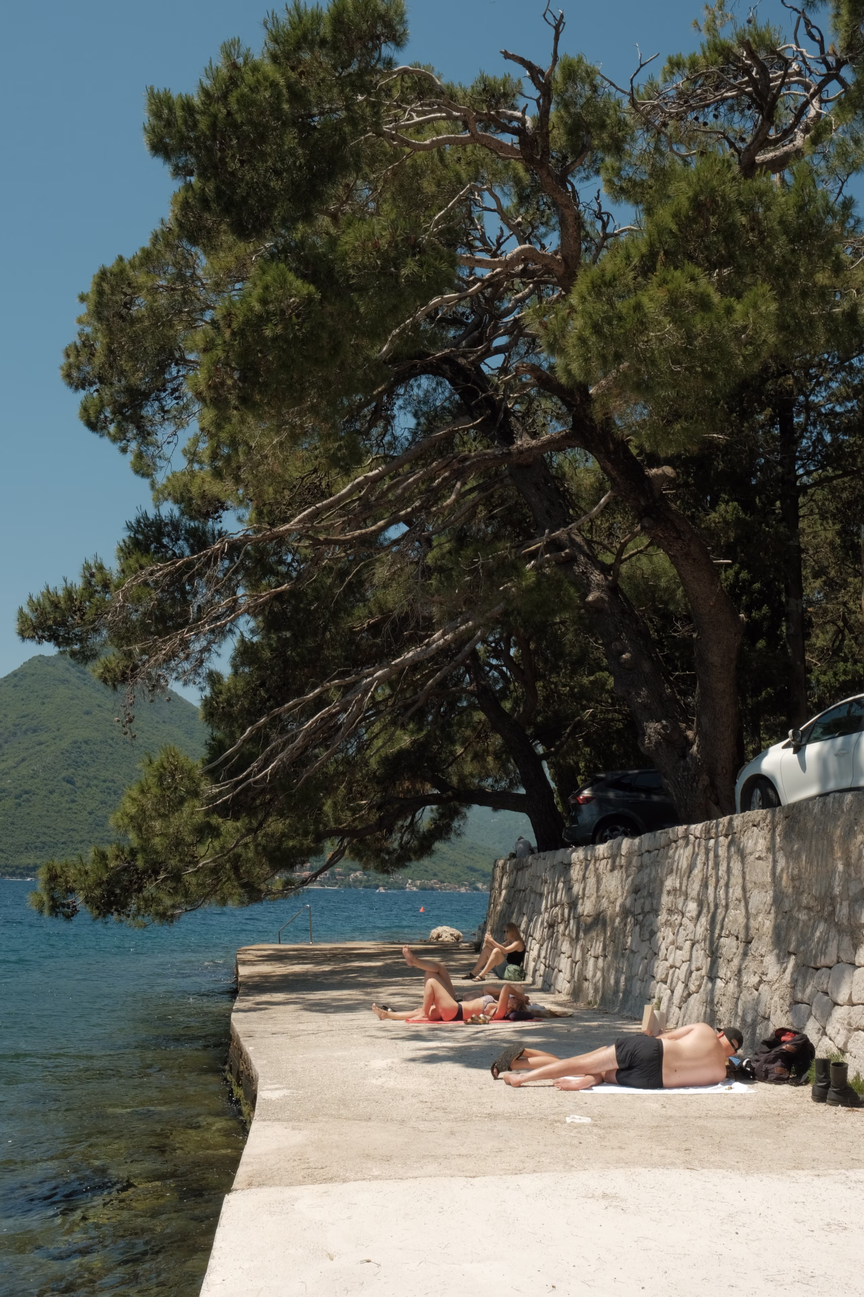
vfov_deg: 57.2
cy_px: 648
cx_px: 432
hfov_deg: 40.0
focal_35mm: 33
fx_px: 1188
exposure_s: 1/150
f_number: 14
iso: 200
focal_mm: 22.3
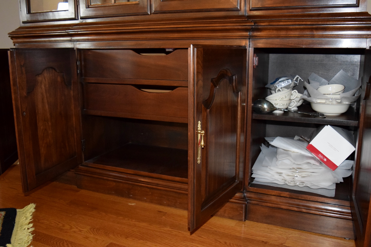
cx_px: 186
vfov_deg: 38.4
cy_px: 124
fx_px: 355
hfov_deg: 55.1
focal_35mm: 34
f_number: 3.8
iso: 3200
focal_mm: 23
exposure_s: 1/60
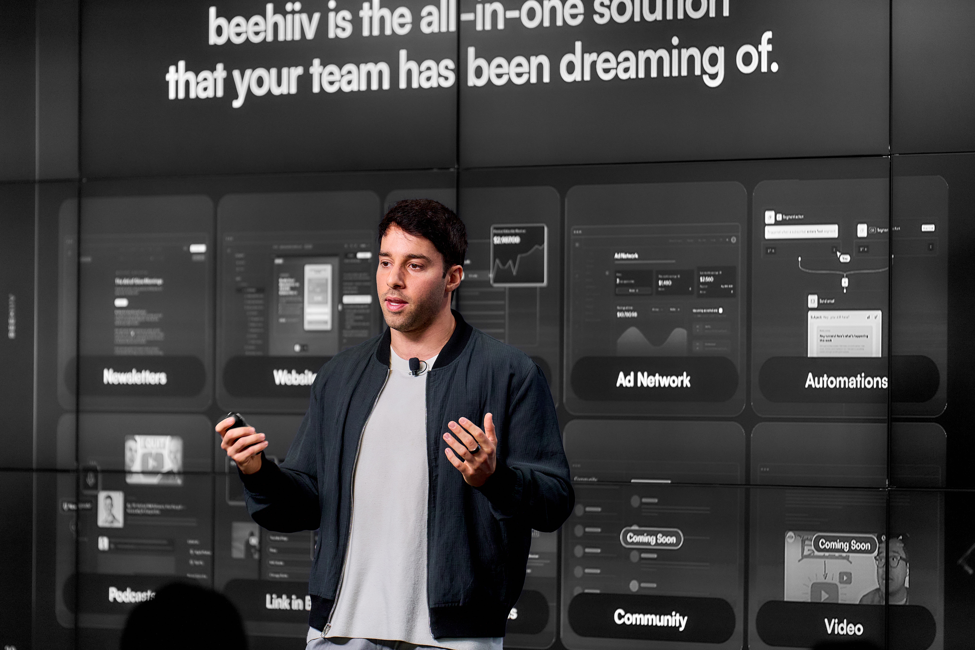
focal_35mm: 200
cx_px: 488
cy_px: 325
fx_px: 5416
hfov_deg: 10.3
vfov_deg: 6.9
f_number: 2.8
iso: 800
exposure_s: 1/250
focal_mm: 200
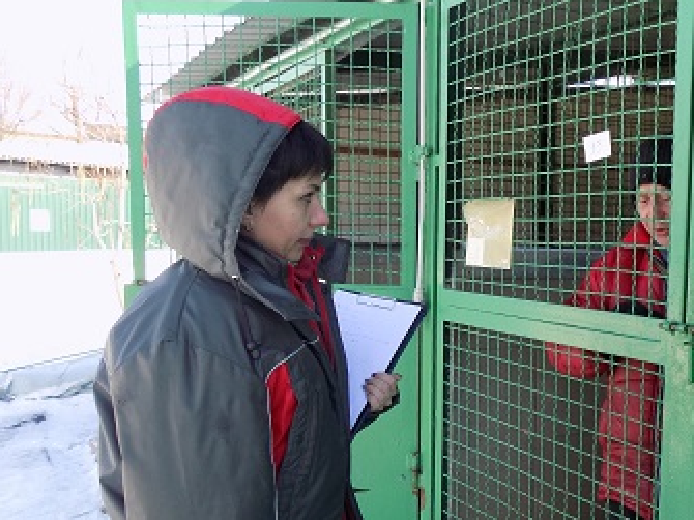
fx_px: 882
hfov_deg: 40.8
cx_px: 574
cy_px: 342
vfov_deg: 32.6
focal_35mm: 44
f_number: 3.1
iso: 80
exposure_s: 1/250
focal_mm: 4
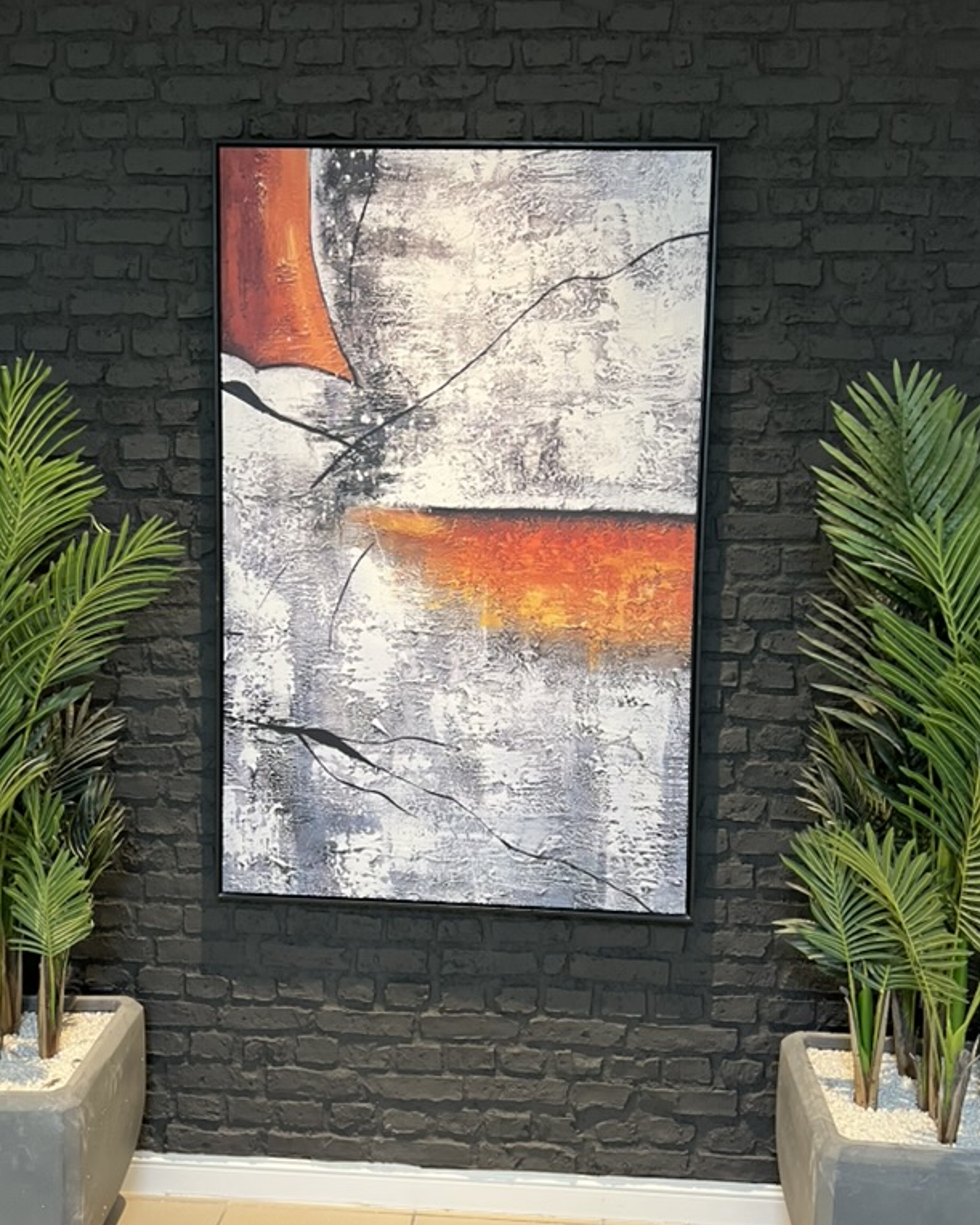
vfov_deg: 52.8
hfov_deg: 43.3
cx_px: 488
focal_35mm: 34
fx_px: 1233
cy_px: 600
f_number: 1.5
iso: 200
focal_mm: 5.7
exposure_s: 1/60
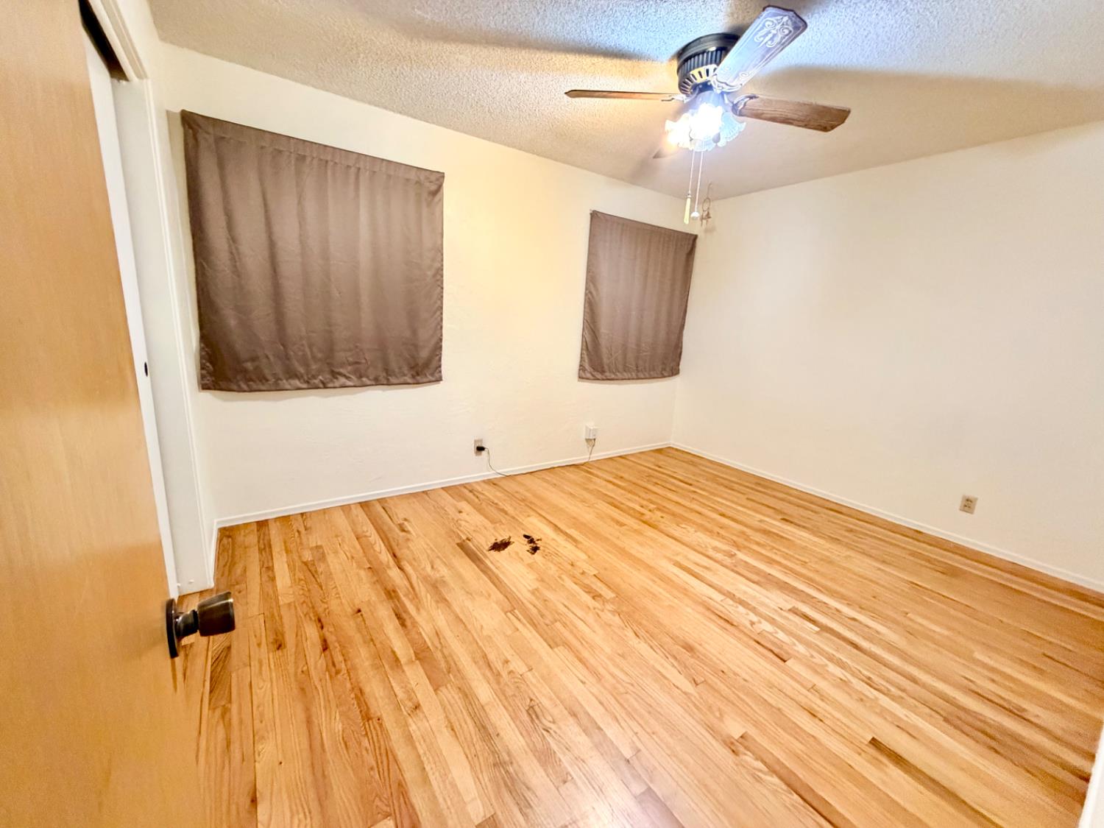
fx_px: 446
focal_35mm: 14
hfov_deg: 102.1
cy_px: 414
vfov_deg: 85.7
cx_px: 552
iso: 640
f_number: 2.2
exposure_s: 1/60
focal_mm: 2.22
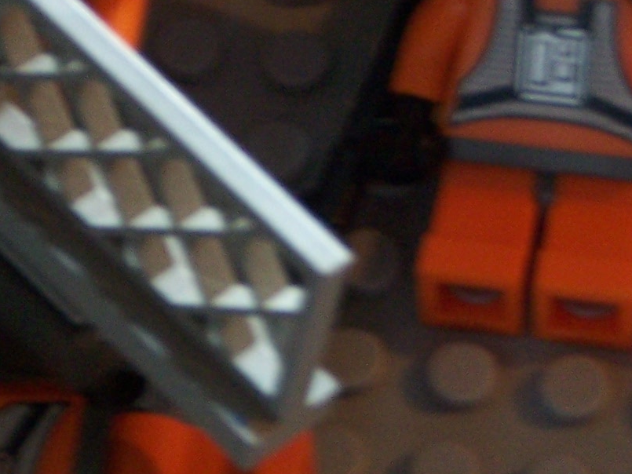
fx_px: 4382
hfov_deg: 8.2
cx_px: 193
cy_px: 195
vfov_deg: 6.2
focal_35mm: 240
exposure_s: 1/8
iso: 140
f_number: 3.2
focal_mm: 12.4
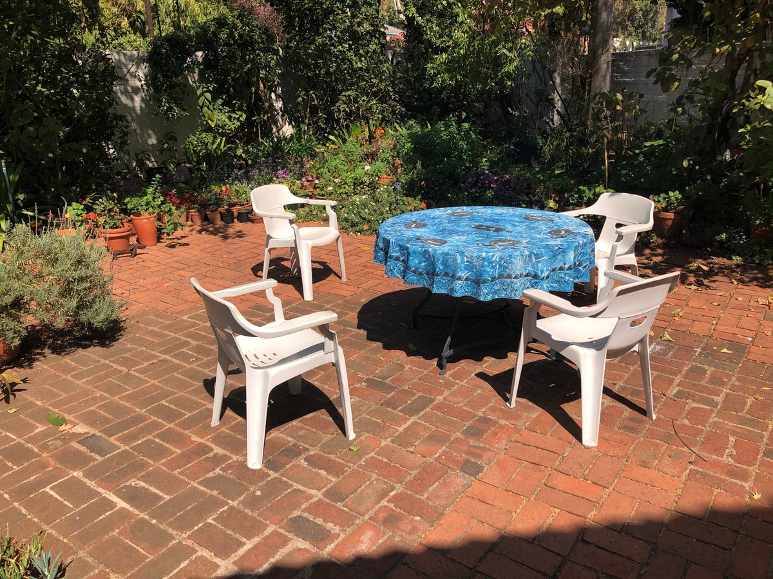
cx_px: 386
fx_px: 648
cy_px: 290
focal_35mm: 29
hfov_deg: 61.7
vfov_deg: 48.2
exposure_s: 1/1600
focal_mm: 3.99
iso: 20
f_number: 1.8
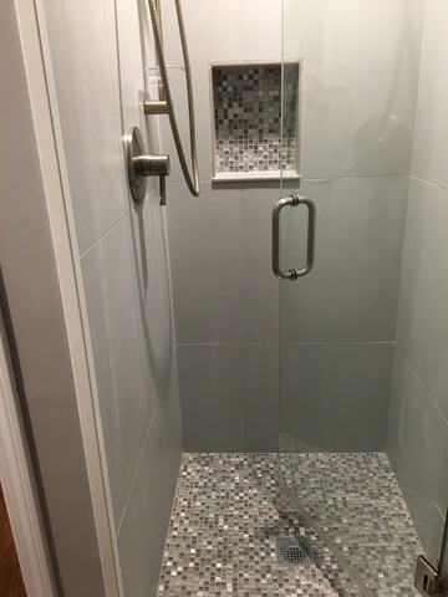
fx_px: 500
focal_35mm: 29
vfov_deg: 61.7
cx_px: 224
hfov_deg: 48.2
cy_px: 298
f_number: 2.2
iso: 125
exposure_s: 1/30
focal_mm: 4.15
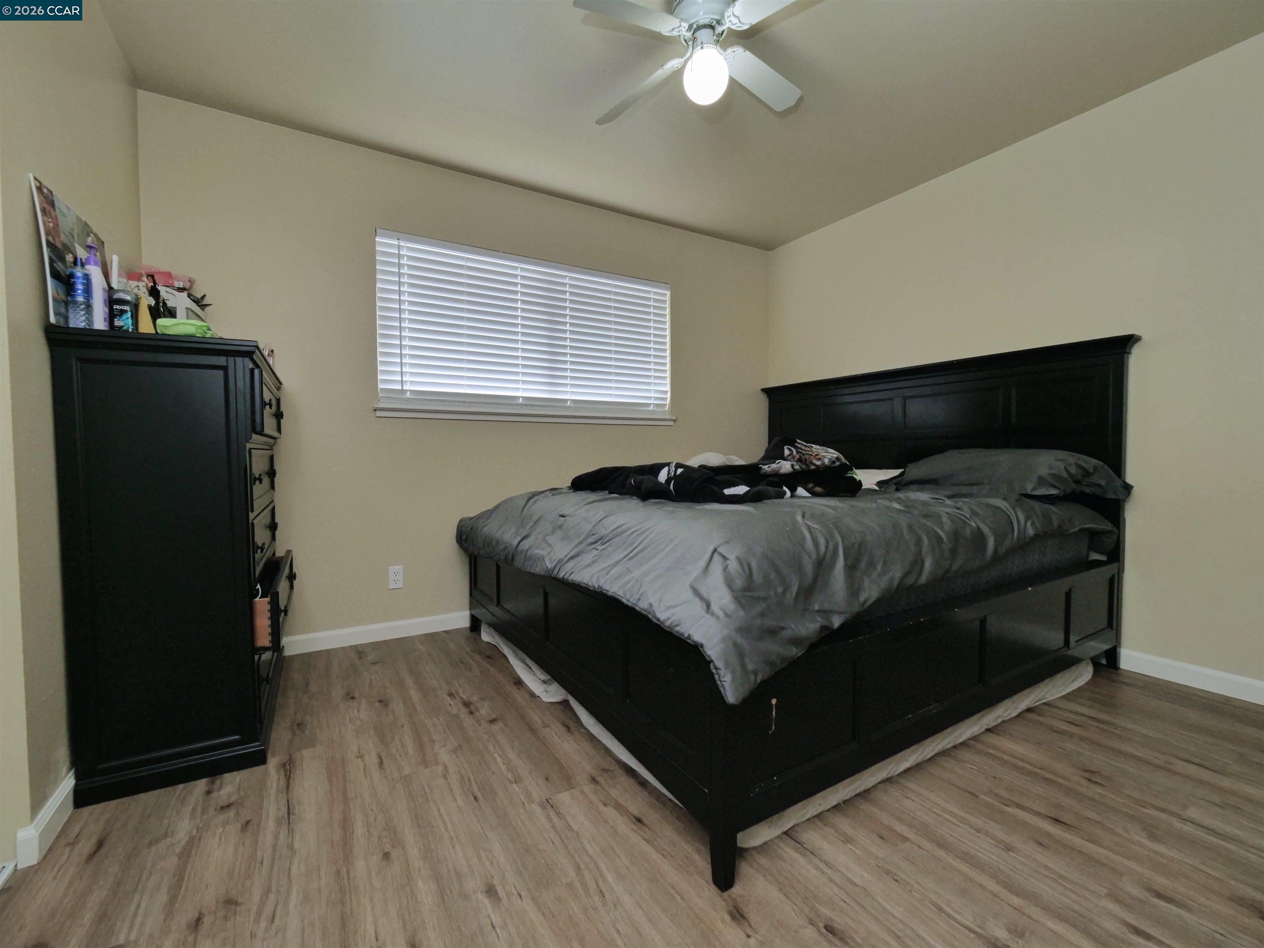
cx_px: 632
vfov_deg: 85.7
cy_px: 474
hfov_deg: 102.1
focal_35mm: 14
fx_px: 511
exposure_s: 1/160
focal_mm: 7
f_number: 5.6
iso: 800
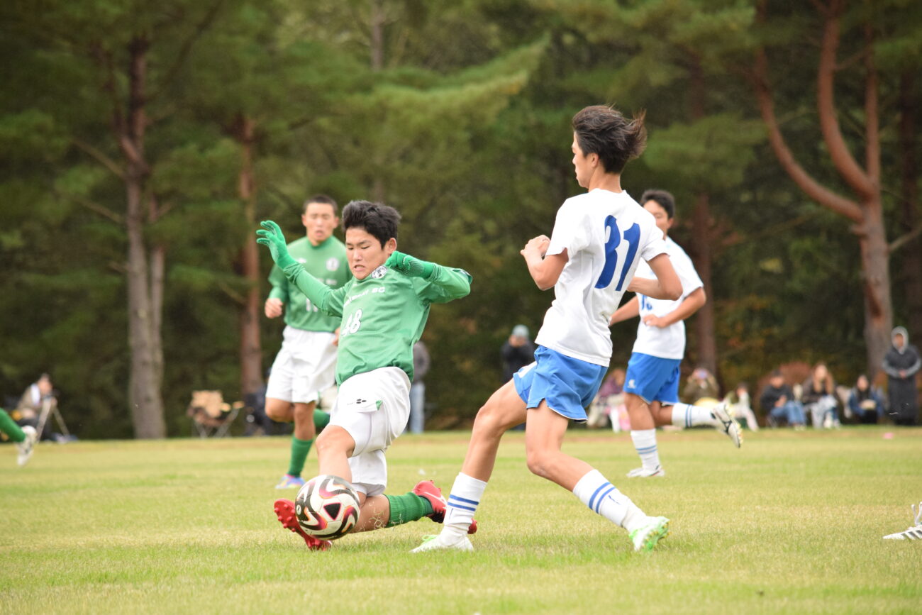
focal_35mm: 232
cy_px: 308
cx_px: 461
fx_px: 5955
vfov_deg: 5.9
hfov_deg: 8.9
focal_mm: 155
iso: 1250
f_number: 5
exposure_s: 1/2000
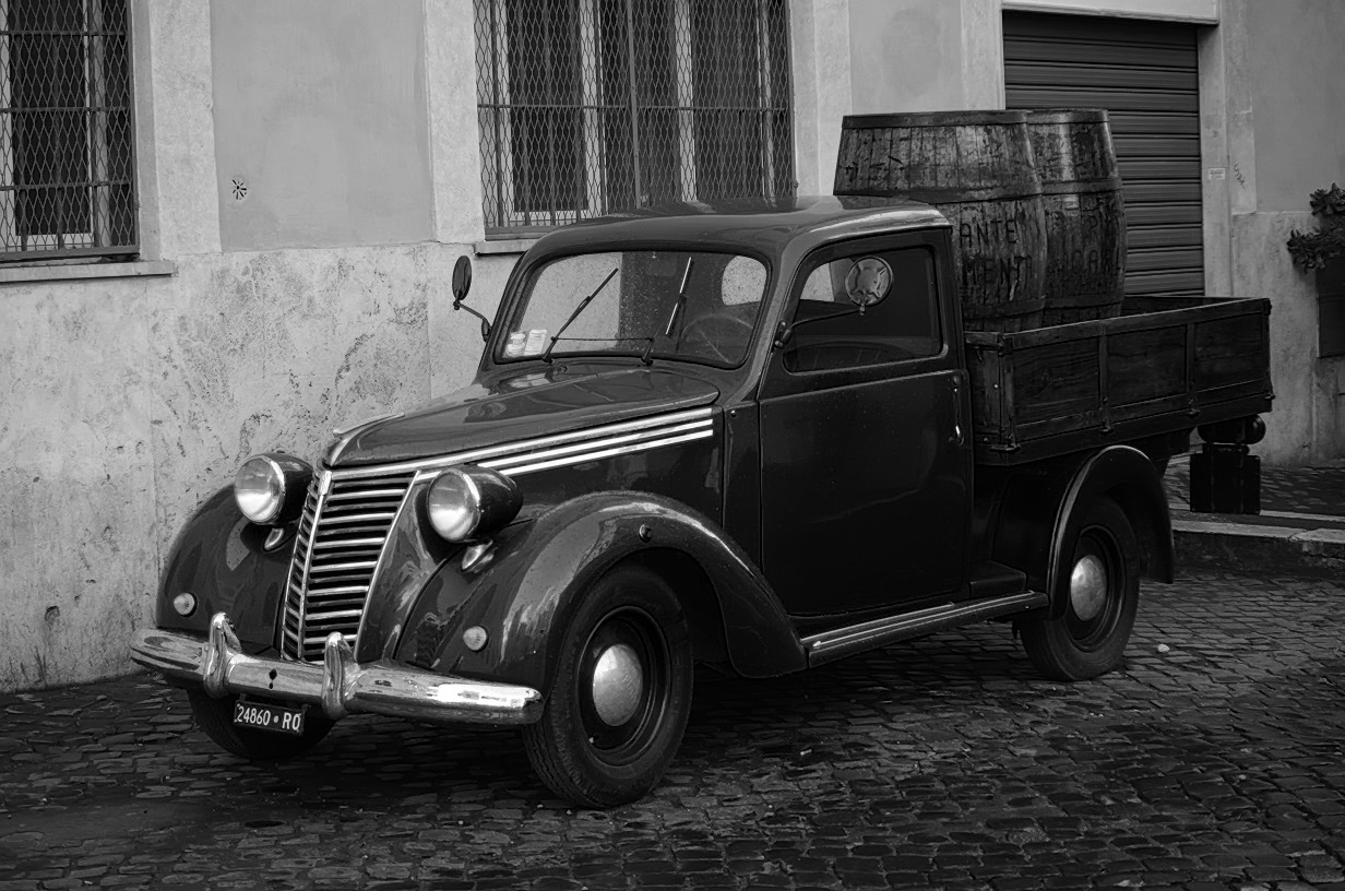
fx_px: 2796
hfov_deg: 27.0
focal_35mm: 75
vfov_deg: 18.1
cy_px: 446
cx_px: 672
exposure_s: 1/125
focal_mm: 50
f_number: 4.5
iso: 200
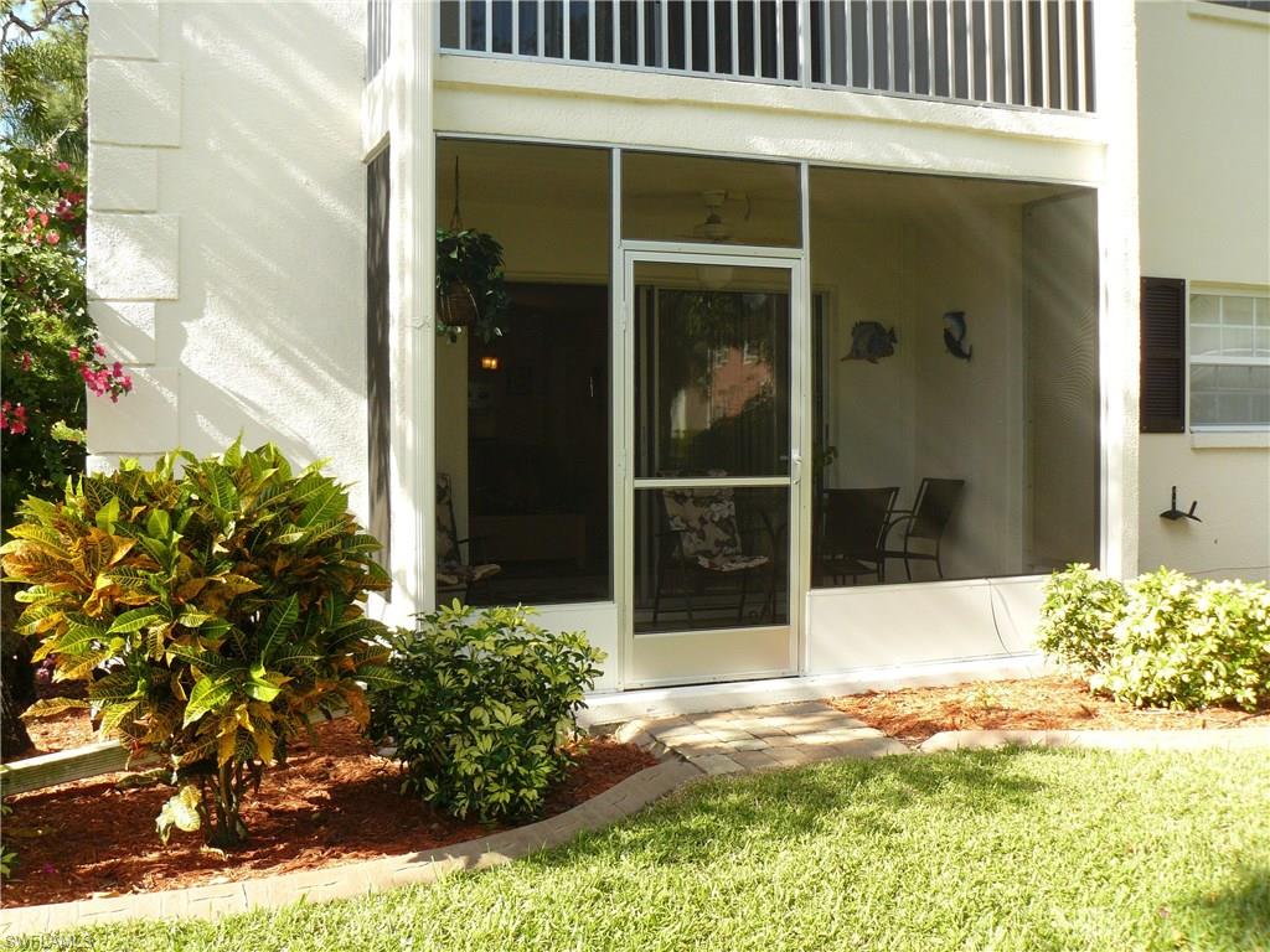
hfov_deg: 51.4
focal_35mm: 36
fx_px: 1321
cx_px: 635
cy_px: 476
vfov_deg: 39.7
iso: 100
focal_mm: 6
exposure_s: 1/160
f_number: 4
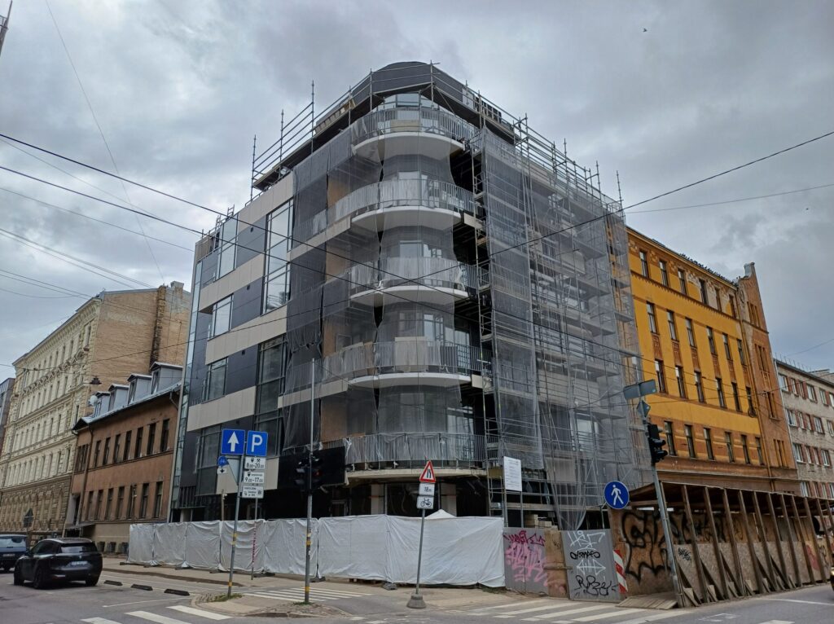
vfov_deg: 54.8
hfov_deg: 69.4
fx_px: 602
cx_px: 417
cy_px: 312
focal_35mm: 25
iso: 50
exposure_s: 1/962
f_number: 1.8
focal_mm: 4.65
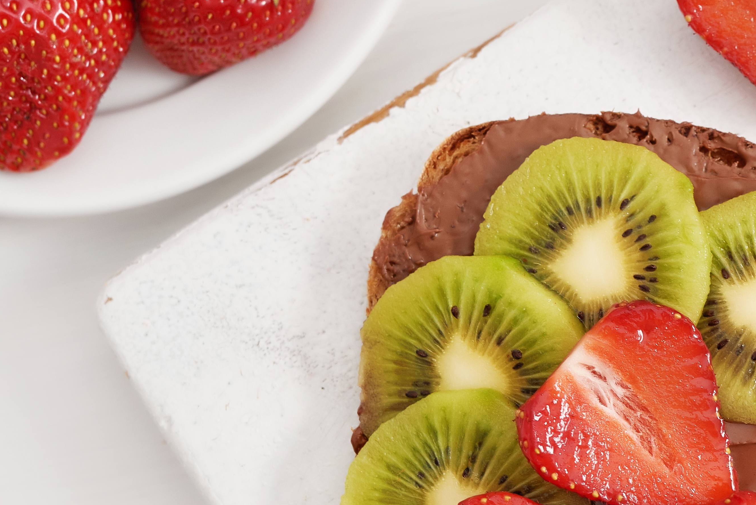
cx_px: 901
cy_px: 317
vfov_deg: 9.9
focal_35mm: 138
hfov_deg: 14.4
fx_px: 2899
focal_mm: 50
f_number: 5.6
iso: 200
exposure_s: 1/160
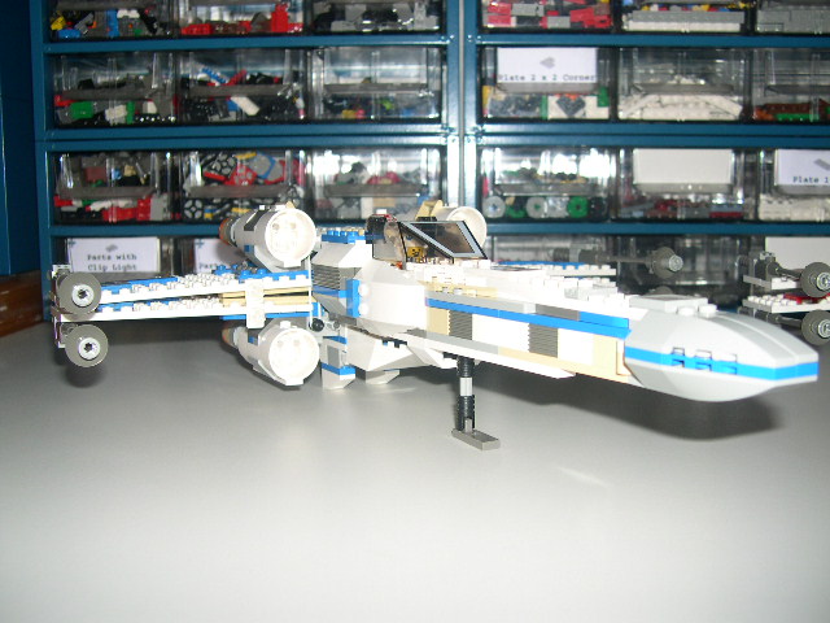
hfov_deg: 49.0
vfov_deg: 37.7
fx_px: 911
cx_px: 415
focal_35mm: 38
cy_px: 312
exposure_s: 1/60
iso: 100
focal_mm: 8
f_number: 2.8
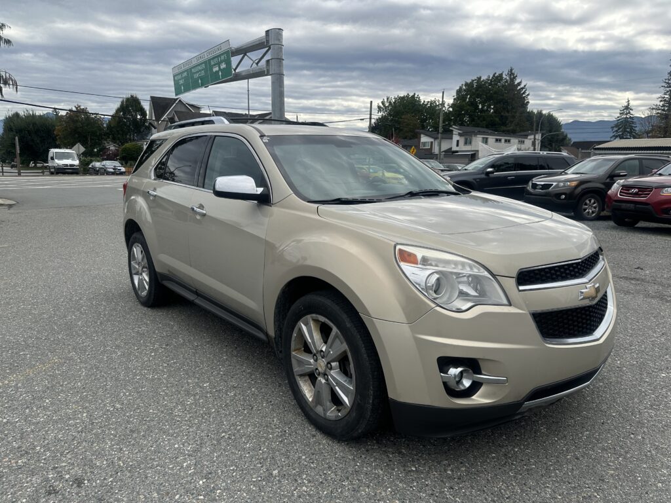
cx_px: 336
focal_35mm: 24
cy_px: 252
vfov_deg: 56.8
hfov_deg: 71.6
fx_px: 465
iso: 80
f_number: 1.78
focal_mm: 6.86
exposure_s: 1/2967
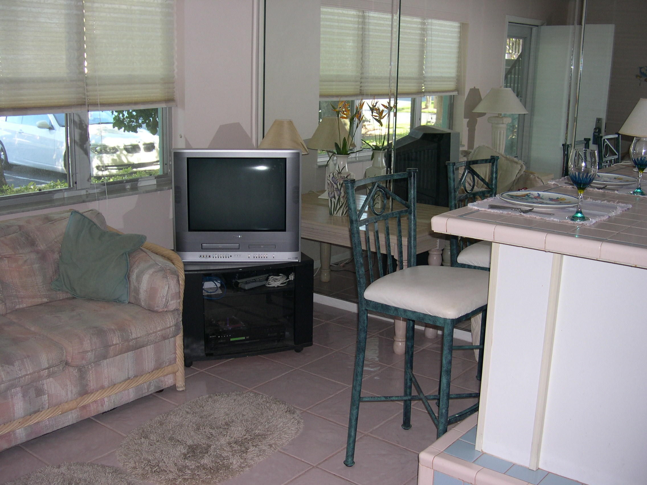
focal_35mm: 38
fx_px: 710
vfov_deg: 37.7
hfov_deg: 49.0
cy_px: 242
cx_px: 324
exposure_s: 1/60
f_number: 2.8
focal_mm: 8
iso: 100
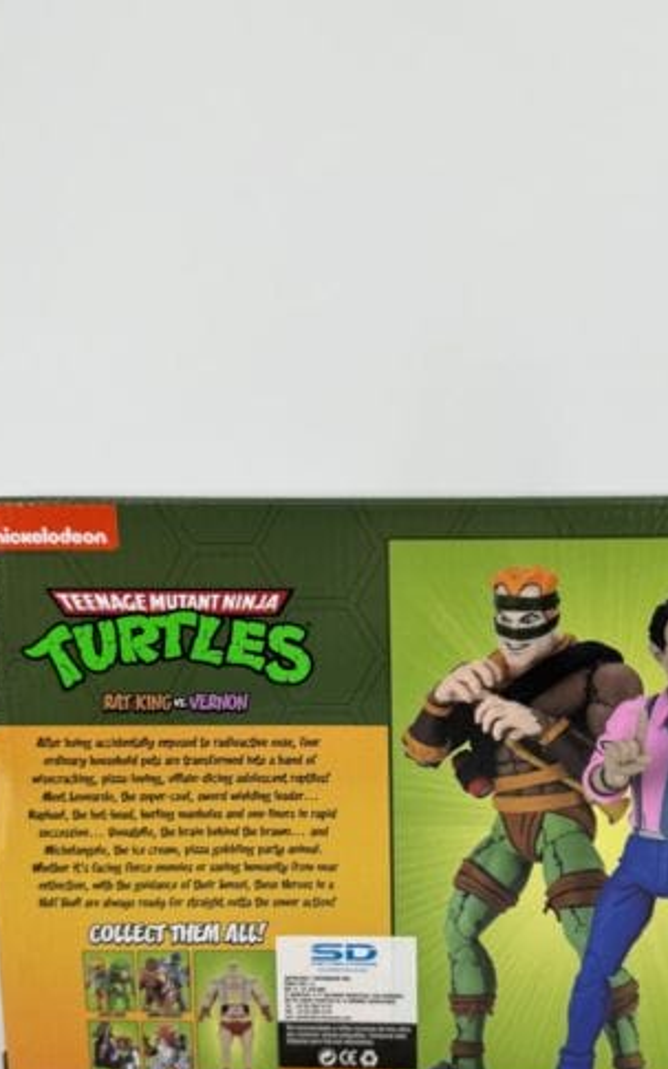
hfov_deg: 36.1
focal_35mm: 35
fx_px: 1020
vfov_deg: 54.7
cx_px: 414
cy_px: 665
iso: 80
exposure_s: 1/1261
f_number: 1.78
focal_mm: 6.76
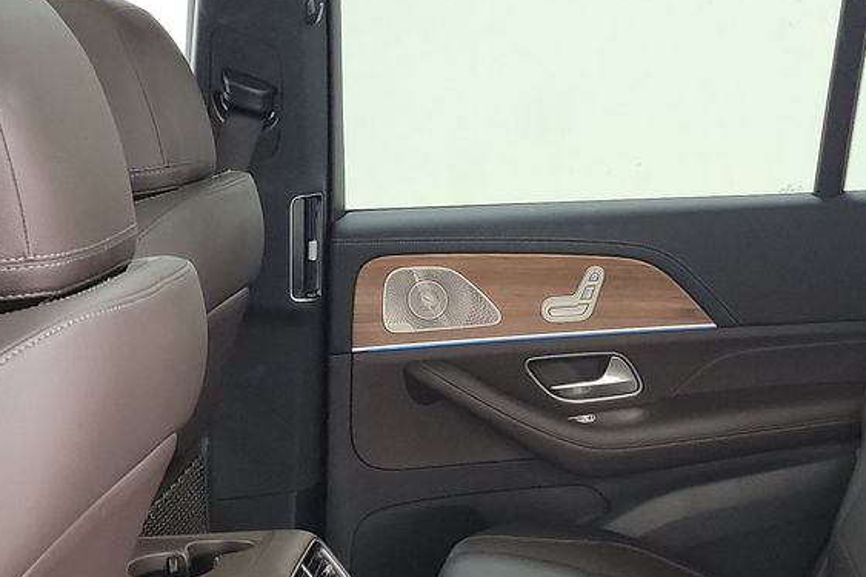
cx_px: 617
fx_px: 1707
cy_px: 497
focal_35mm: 71
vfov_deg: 18.9
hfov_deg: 28.2
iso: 575
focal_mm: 6.7
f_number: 1.8
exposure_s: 1/59
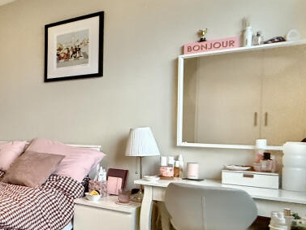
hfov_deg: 37.4
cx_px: -59
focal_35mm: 38
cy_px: 132
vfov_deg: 37.7
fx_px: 336
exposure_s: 1/60
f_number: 2.2
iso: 1000
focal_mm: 2.22
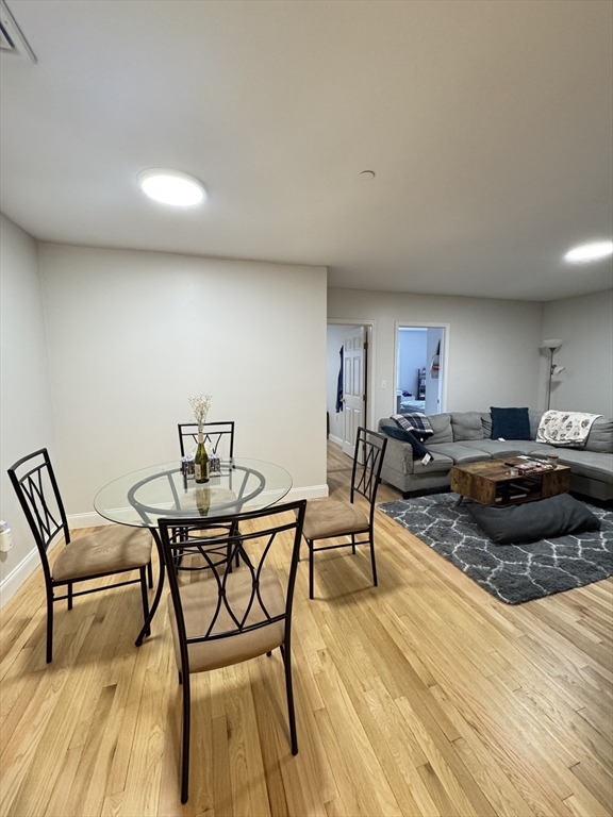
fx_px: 331
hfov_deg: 85.7
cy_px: 408
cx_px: 306
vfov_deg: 102.1
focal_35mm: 14
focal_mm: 2.22
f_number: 2.2
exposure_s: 1/60
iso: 400
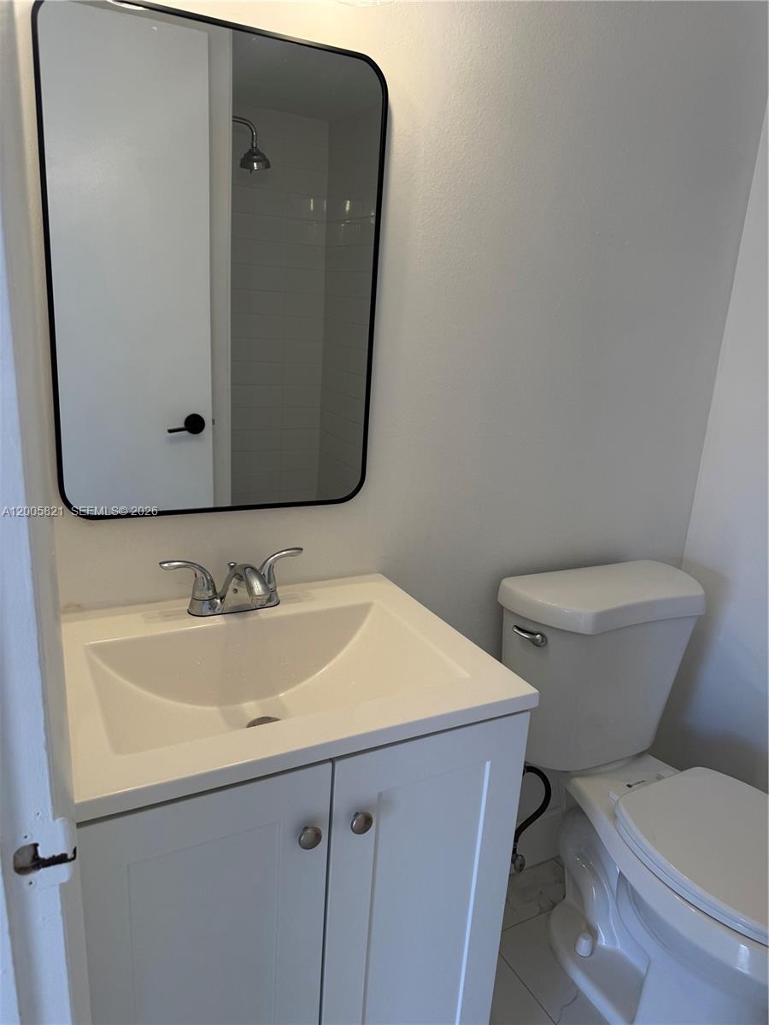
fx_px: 711
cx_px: 384
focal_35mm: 24
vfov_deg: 71.6
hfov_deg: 56.8
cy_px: 512
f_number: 1.78
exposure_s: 1/137
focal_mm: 6.76
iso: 64
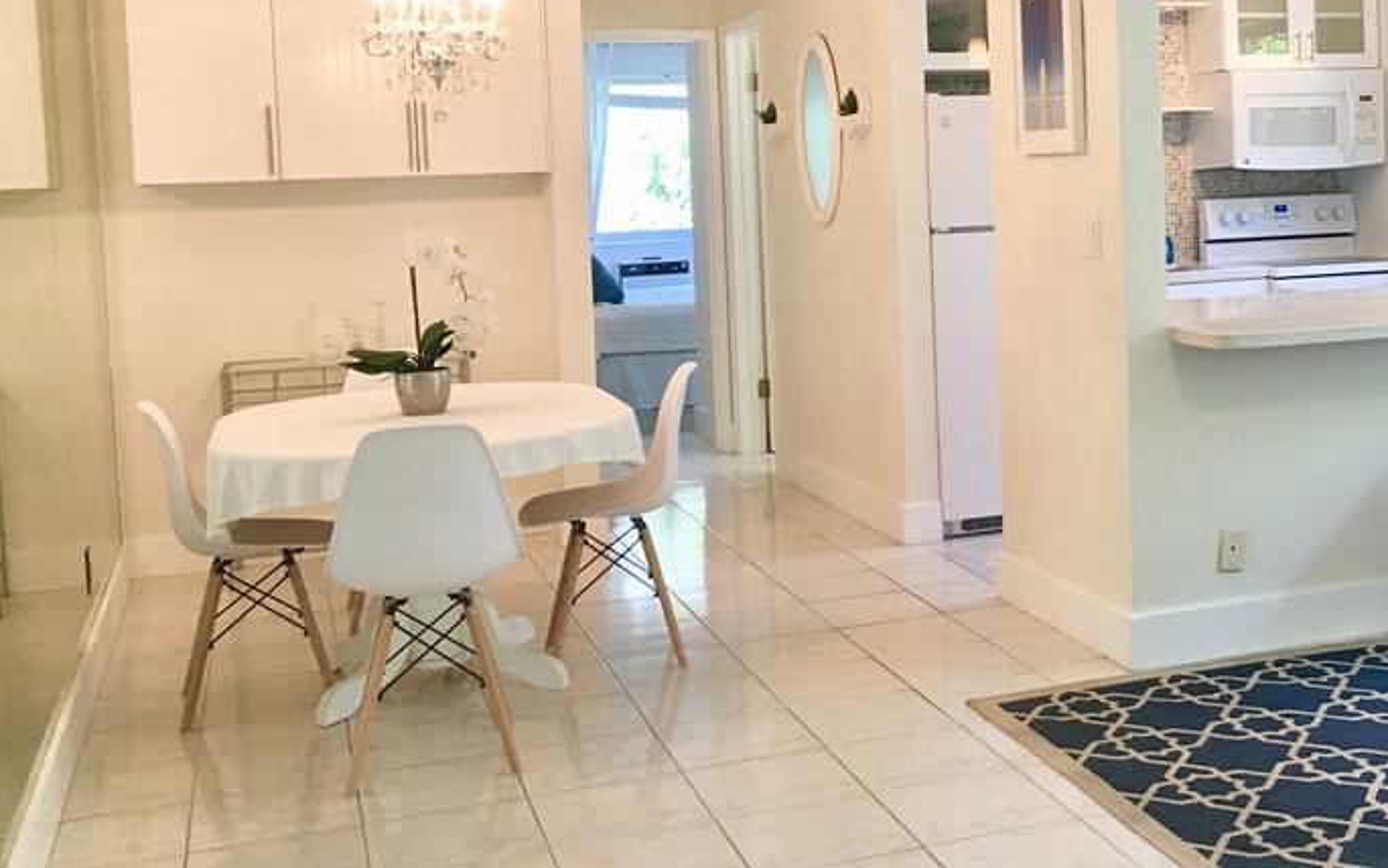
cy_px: 237
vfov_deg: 27.7
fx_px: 1741
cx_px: 1002
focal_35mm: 46
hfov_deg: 42.4
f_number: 2.2
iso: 32
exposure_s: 1/30
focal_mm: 4.15
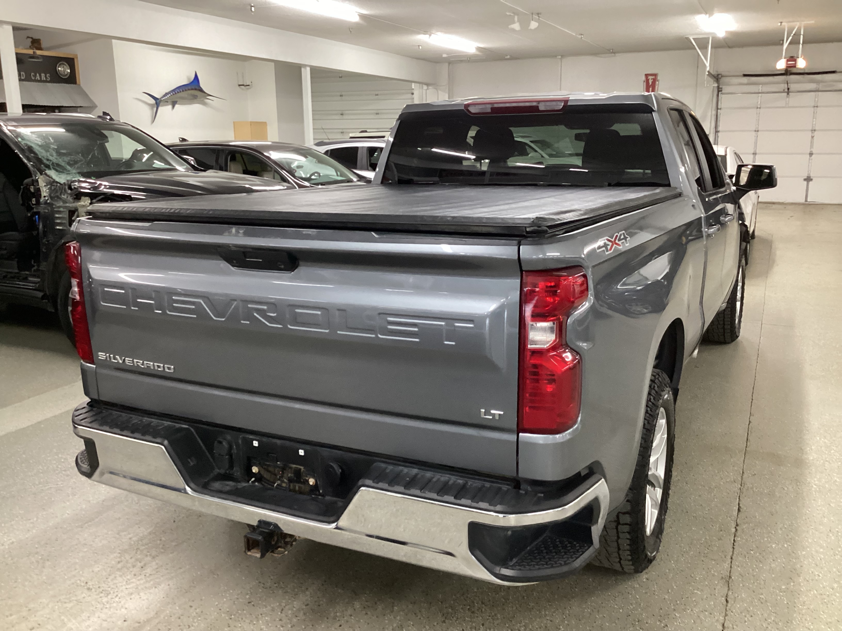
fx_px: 754
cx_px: 421
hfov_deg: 58.4
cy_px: 316
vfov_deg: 45.4
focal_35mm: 31
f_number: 2.4
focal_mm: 3.3
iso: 400
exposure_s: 1/50
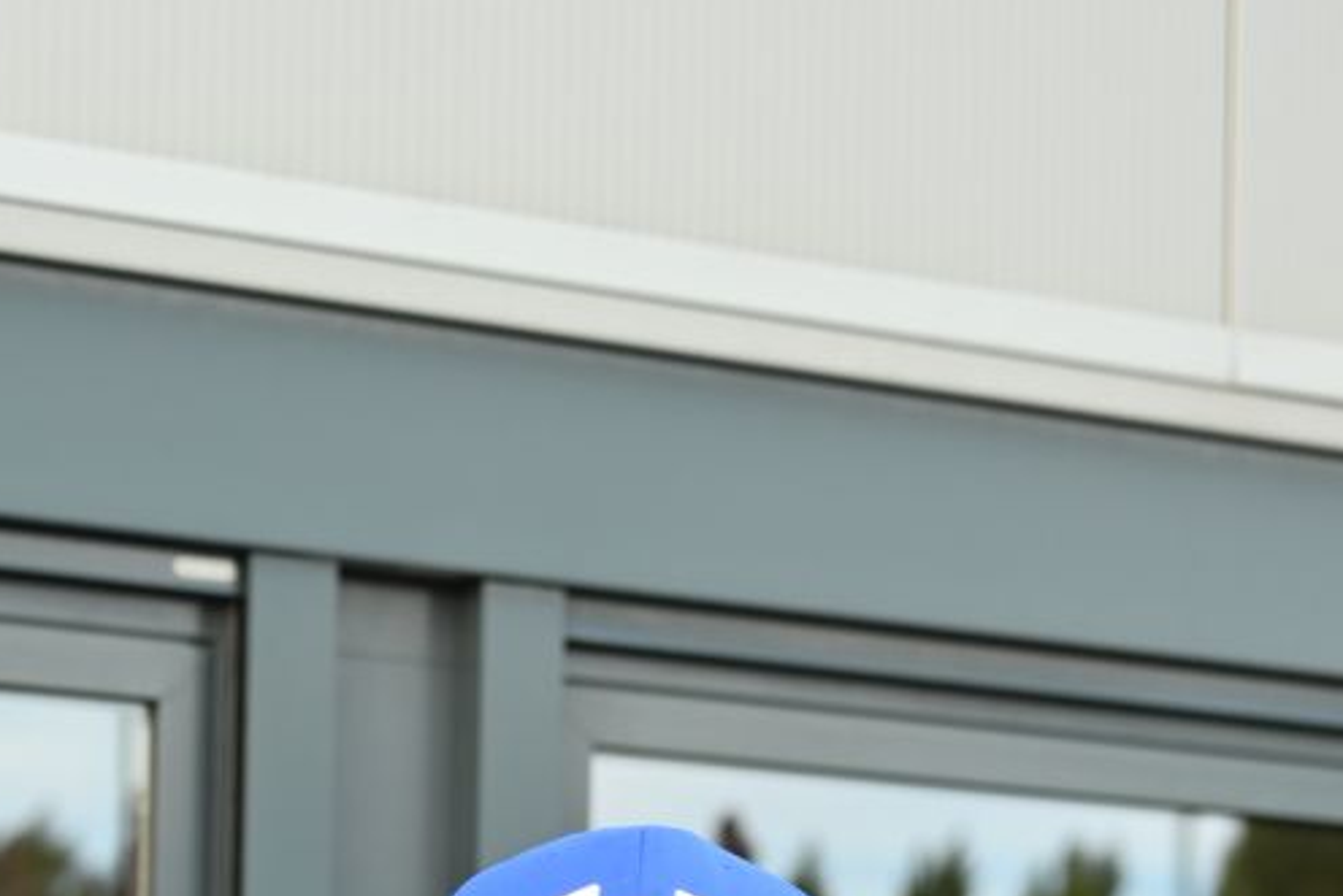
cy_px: 1475
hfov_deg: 13.6
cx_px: 441
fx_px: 5634
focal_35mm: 151
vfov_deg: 8.8
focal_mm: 50
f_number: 4
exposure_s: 1/250
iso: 220
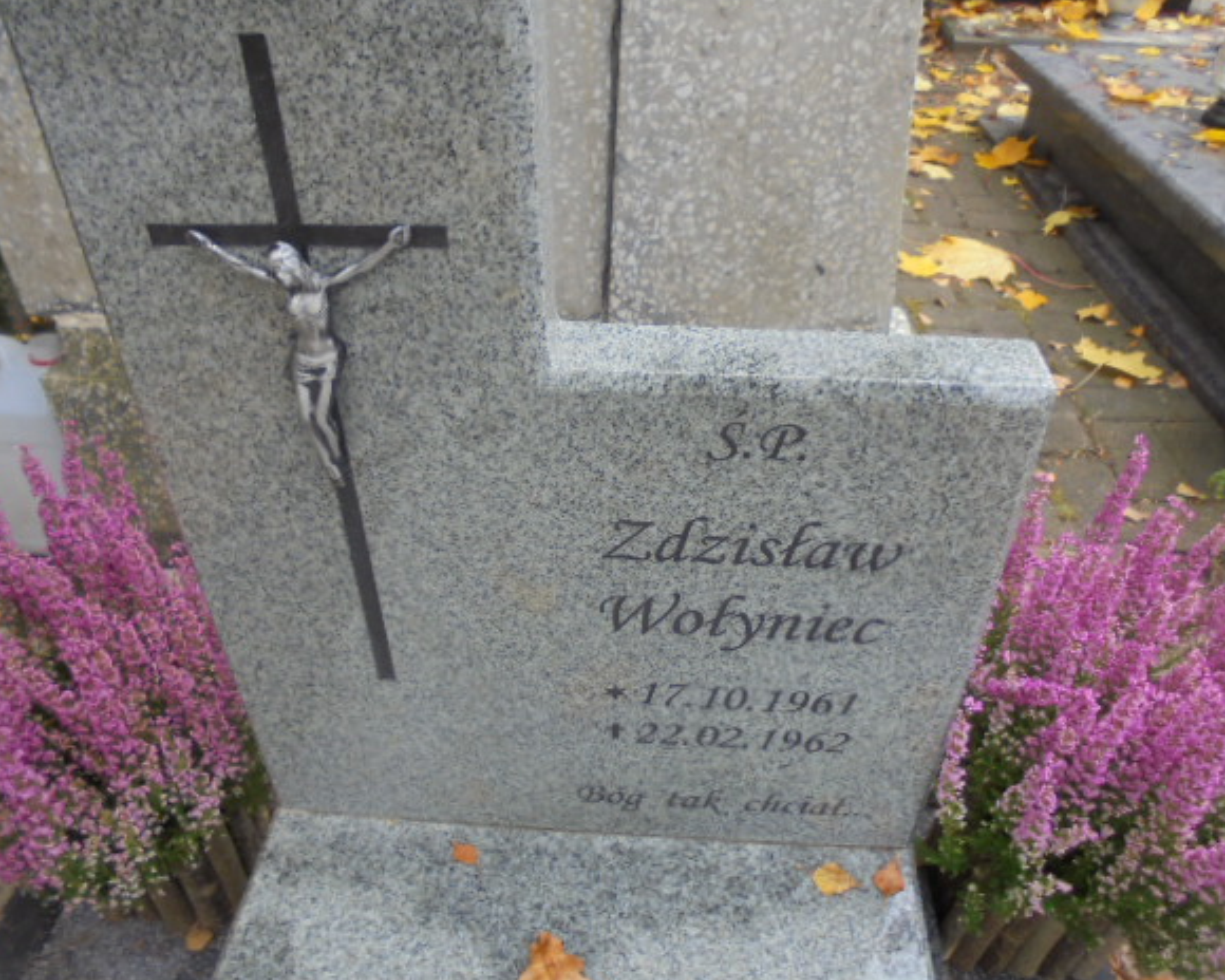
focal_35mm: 28
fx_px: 1015
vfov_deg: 51.5
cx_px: 619
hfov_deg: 62.2
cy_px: 498
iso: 100
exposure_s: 1/40
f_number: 3.5
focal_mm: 4.6
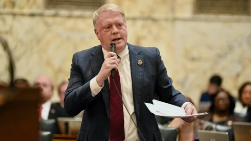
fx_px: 1385
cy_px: 74
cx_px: 124
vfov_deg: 5.8
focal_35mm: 208
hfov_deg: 10.4
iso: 8000
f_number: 2.8
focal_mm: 180
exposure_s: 1/200
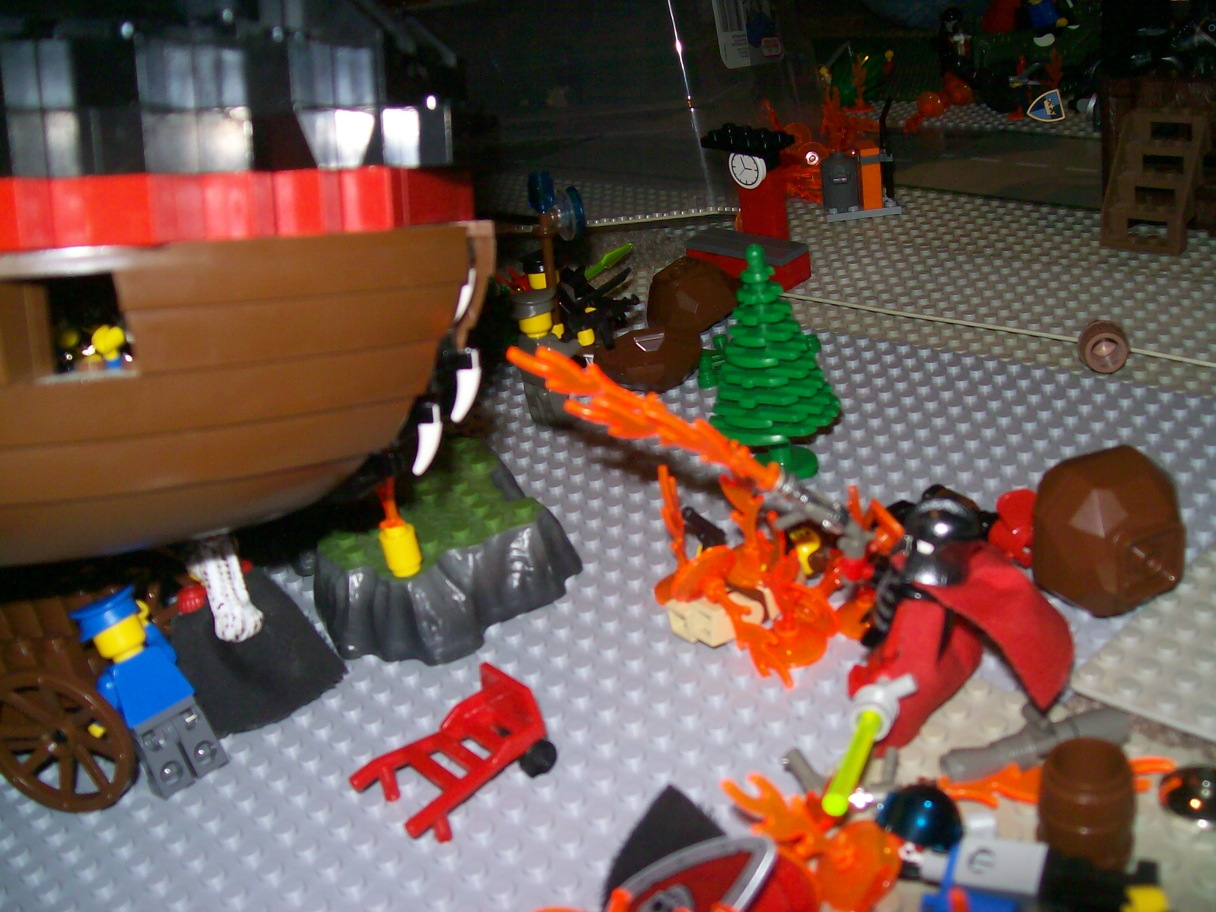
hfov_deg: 51.4
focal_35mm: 36
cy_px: 456
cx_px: 608
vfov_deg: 39.6
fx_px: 1264
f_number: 2.7
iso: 80
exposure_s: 1/128
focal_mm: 6
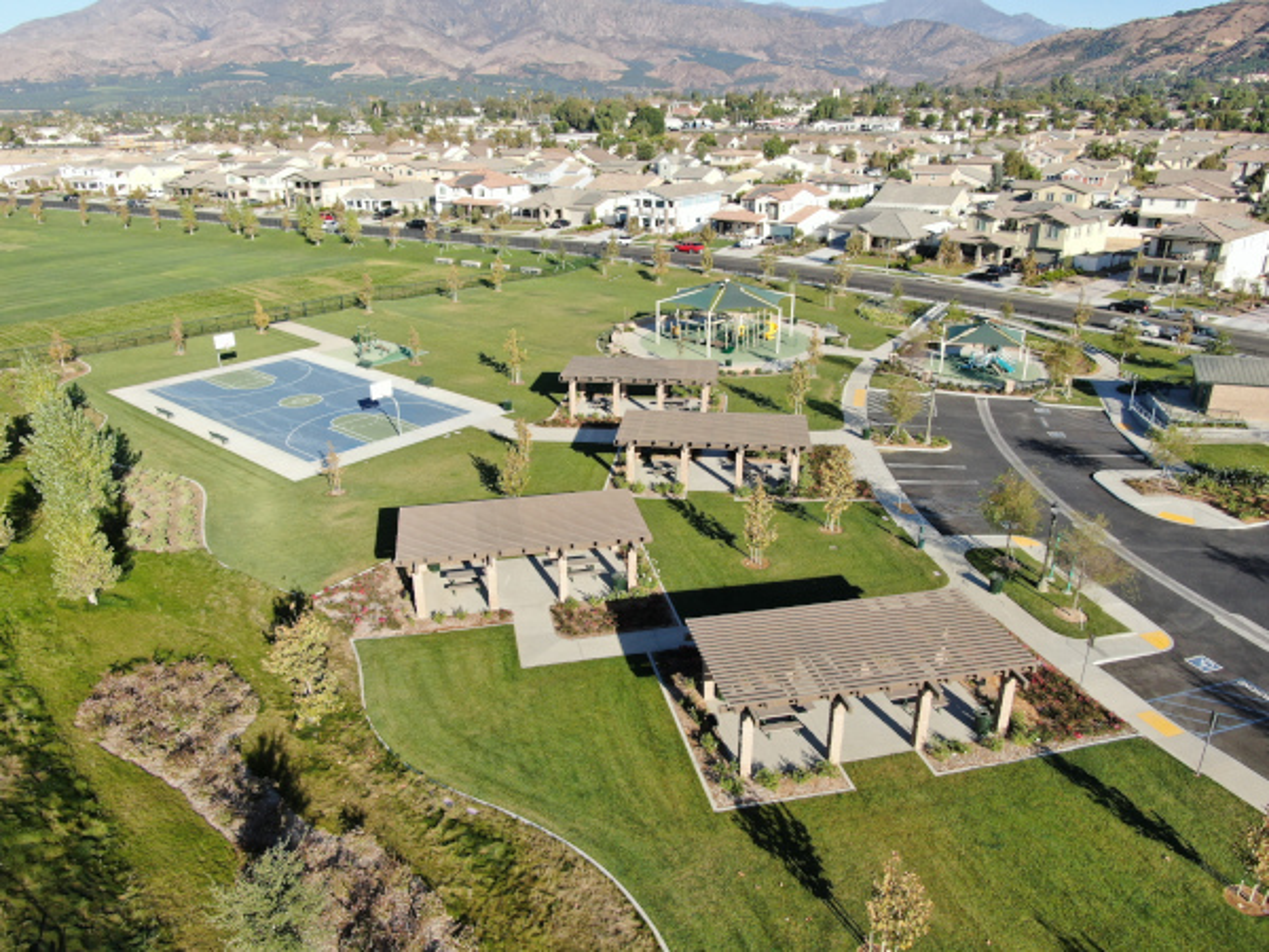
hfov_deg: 71.6
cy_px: 476
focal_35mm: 24
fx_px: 880
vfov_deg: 56.8
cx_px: 634
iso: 100
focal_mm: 4.39
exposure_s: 1/1000
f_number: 2.8
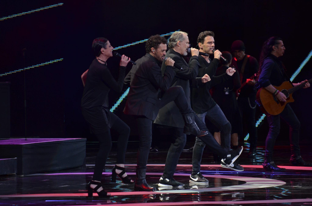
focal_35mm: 300
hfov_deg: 6.9
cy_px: 103
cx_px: 156
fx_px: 2594
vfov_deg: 4.6
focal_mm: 200
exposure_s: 1/125
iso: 1000
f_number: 5.6
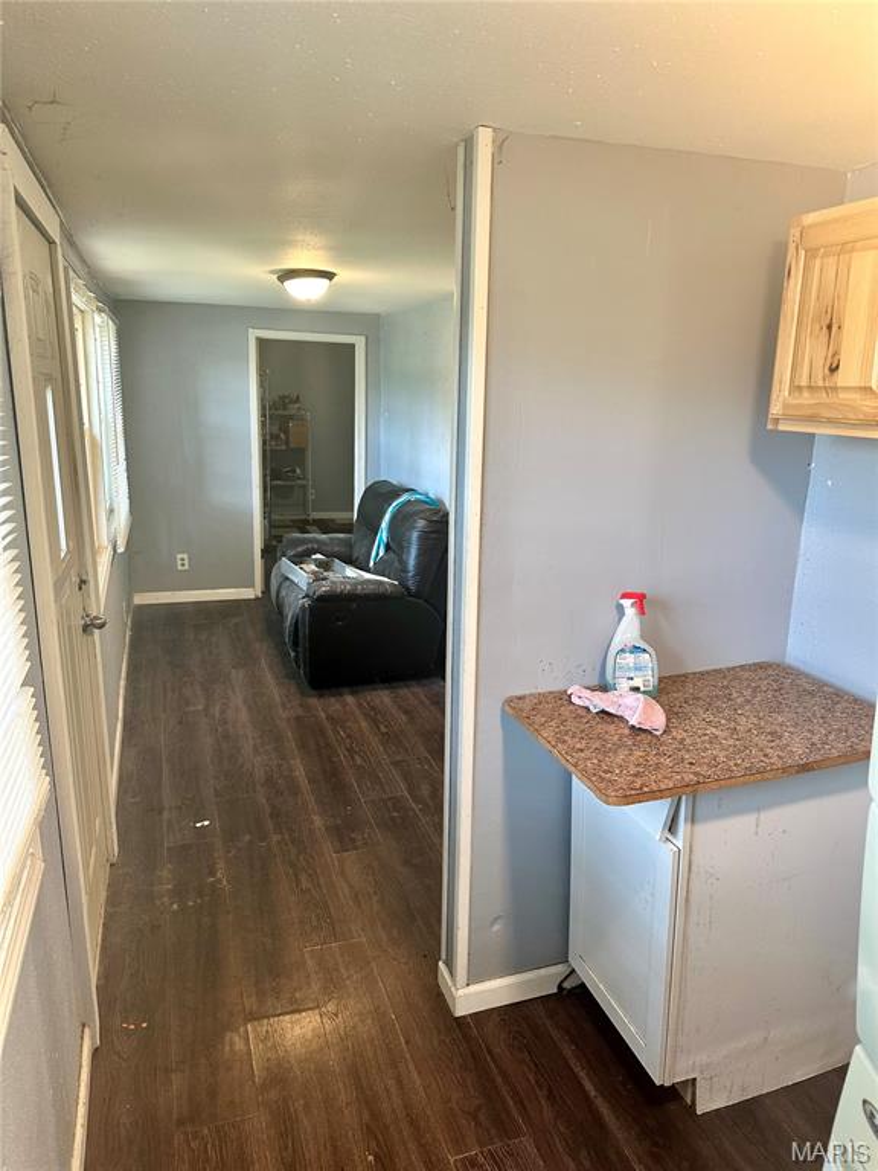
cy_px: 586
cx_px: 439
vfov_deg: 71.6
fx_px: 812
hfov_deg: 56.8
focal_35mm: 24
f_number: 1.78
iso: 160
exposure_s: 1/60
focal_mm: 6.86
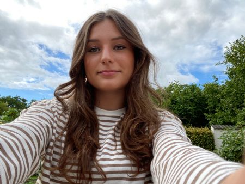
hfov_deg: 59.9
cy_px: 92
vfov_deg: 46.8
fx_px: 212
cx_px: 122
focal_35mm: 30
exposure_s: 1/189
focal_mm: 2.71
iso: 25
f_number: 2.2
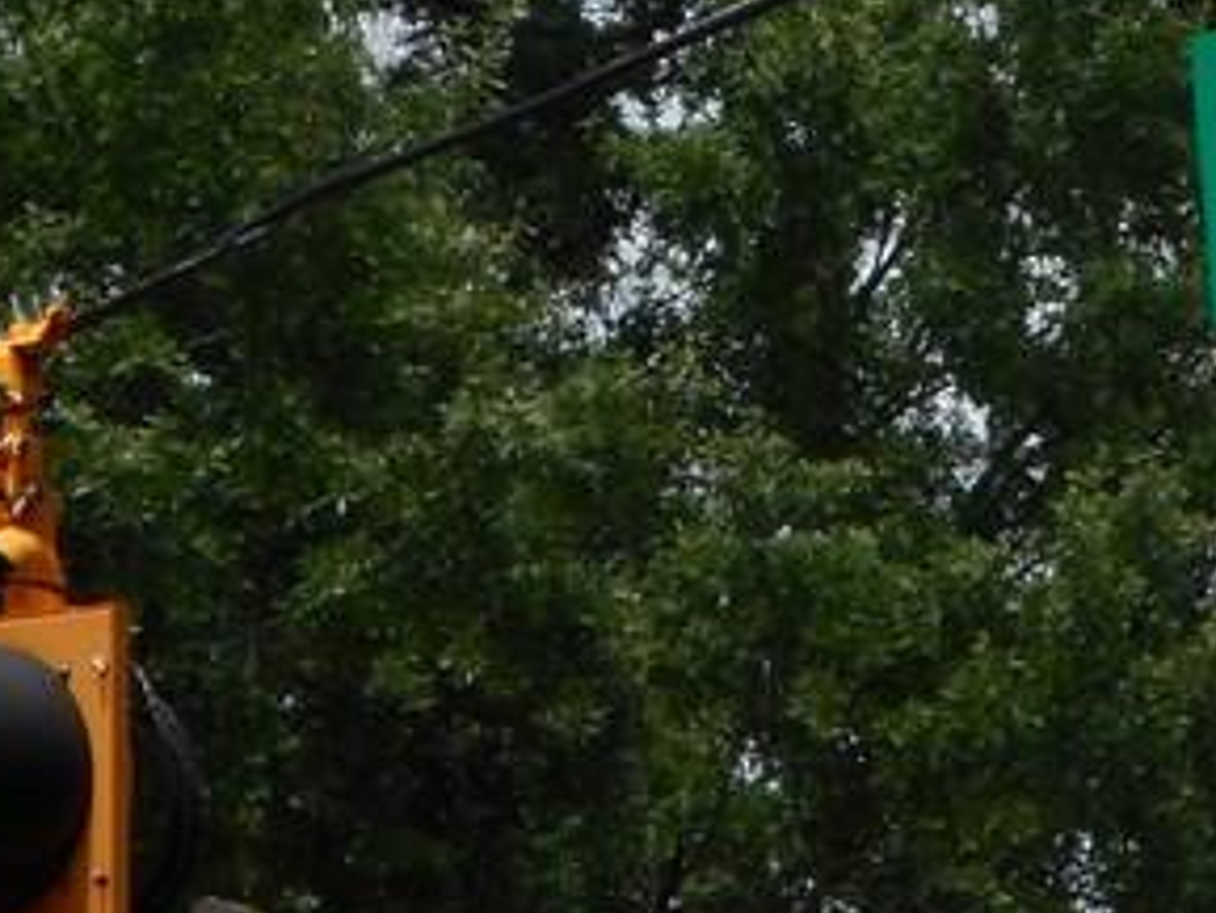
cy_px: -316
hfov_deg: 2.8
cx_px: 749
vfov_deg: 2.1
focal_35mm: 709
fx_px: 24916
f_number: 6.6
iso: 80
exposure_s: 1/320
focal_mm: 36
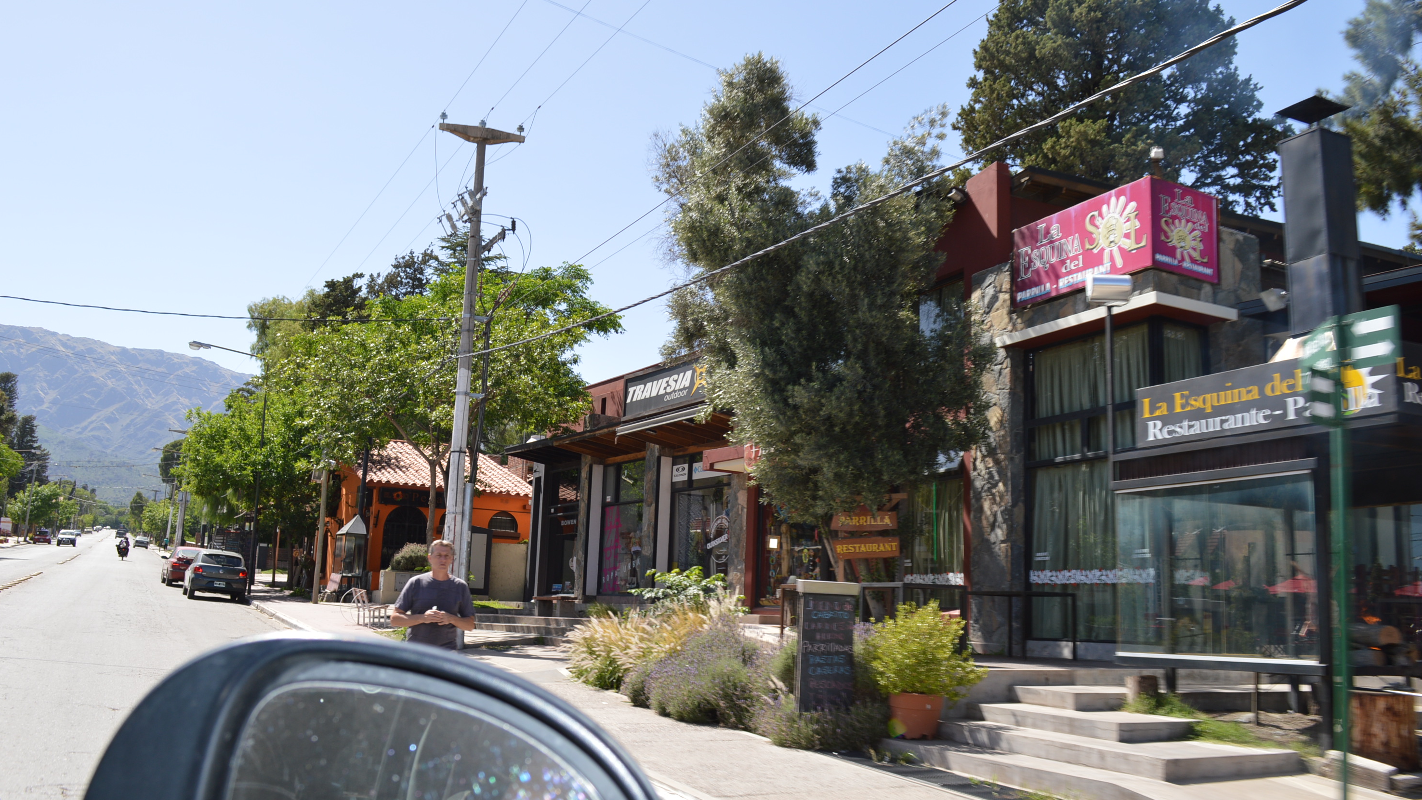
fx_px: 1206
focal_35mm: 32
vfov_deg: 36.6
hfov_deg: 61.0
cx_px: 699
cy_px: 362
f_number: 7.1
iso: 100
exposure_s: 1/200
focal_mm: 20
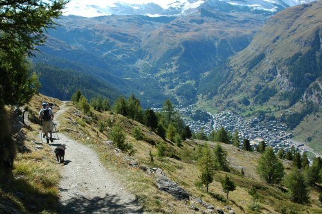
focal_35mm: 42
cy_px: 107
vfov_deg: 31.8
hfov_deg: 46.5
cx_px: 161
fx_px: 375
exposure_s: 1/160
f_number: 10
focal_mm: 28
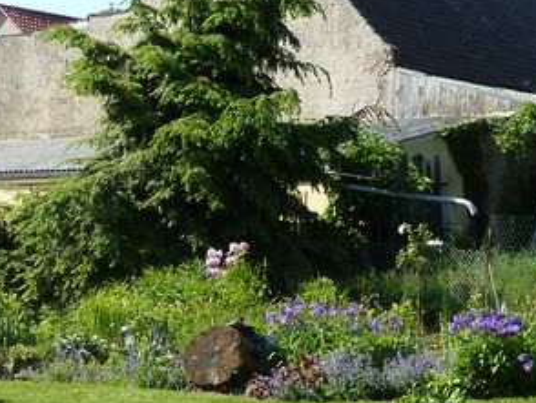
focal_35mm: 87
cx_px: 211
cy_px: 388
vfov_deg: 16.7
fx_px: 1348
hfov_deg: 22.4
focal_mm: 5.3
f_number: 4
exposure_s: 1/320
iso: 80
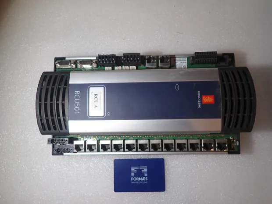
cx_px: 136
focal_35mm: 25
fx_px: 196
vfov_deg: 54.9
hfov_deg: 69.4
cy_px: 102
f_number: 2
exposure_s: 1/250
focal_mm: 4.5
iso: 100
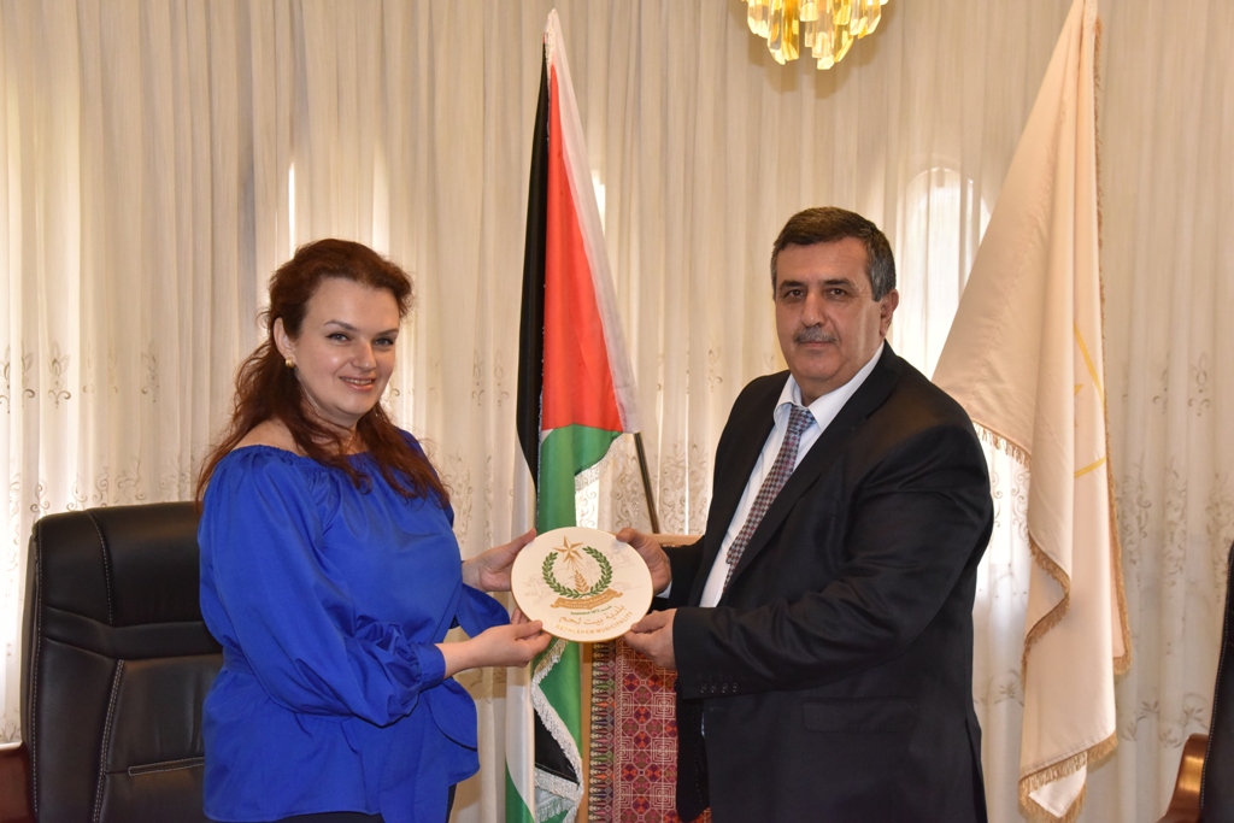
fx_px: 1714
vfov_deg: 27.0
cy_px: 412
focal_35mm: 50
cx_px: 617
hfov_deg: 39.6
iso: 3200
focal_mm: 50
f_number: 9
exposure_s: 1/250
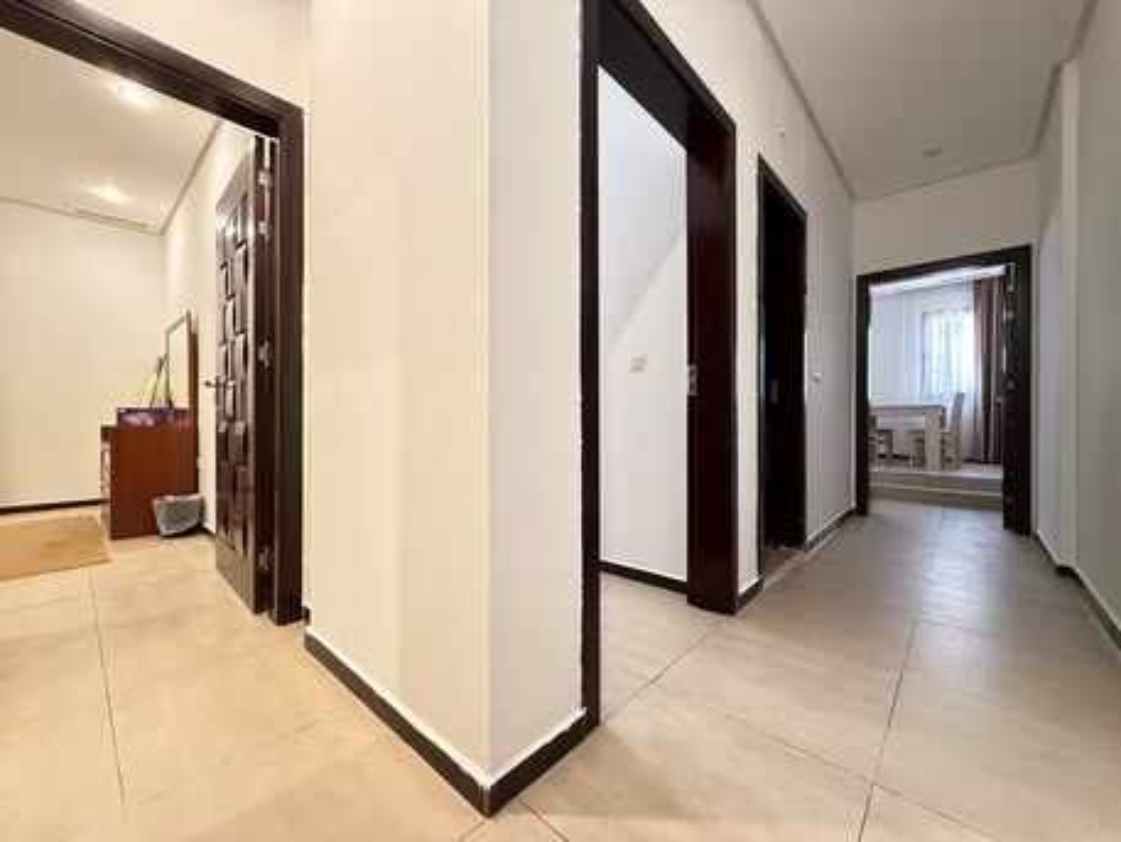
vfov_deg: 85.7
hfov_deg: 102.0
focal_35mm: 14
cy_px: 421
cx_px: 560
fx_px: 453
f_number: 2.2
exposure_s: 1/50
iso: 800
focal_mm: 2.22
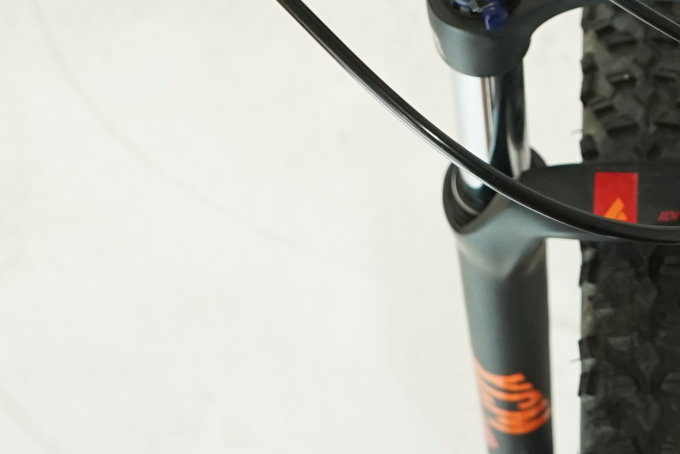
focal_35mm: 121
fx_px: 2285
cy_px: -277
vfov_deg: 10.8
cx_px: 690
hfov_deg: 16.5
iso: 1600
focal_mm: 32
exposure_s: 1/200
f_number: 6.3
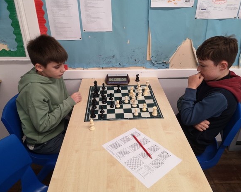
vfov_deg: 49.9
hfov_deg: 60.5
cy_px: 93
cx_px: 123
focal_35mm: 29
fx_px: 207
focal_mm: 3.95
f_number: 1.8
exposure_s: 1/100
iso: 125
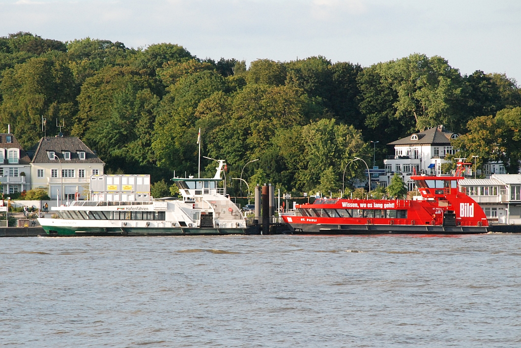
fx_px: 2933
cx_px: 260
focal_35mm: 202
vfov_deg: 6.8
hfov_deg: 10.1
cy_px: 174
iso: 1000
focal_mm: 135
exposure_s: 1/1000
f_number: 8
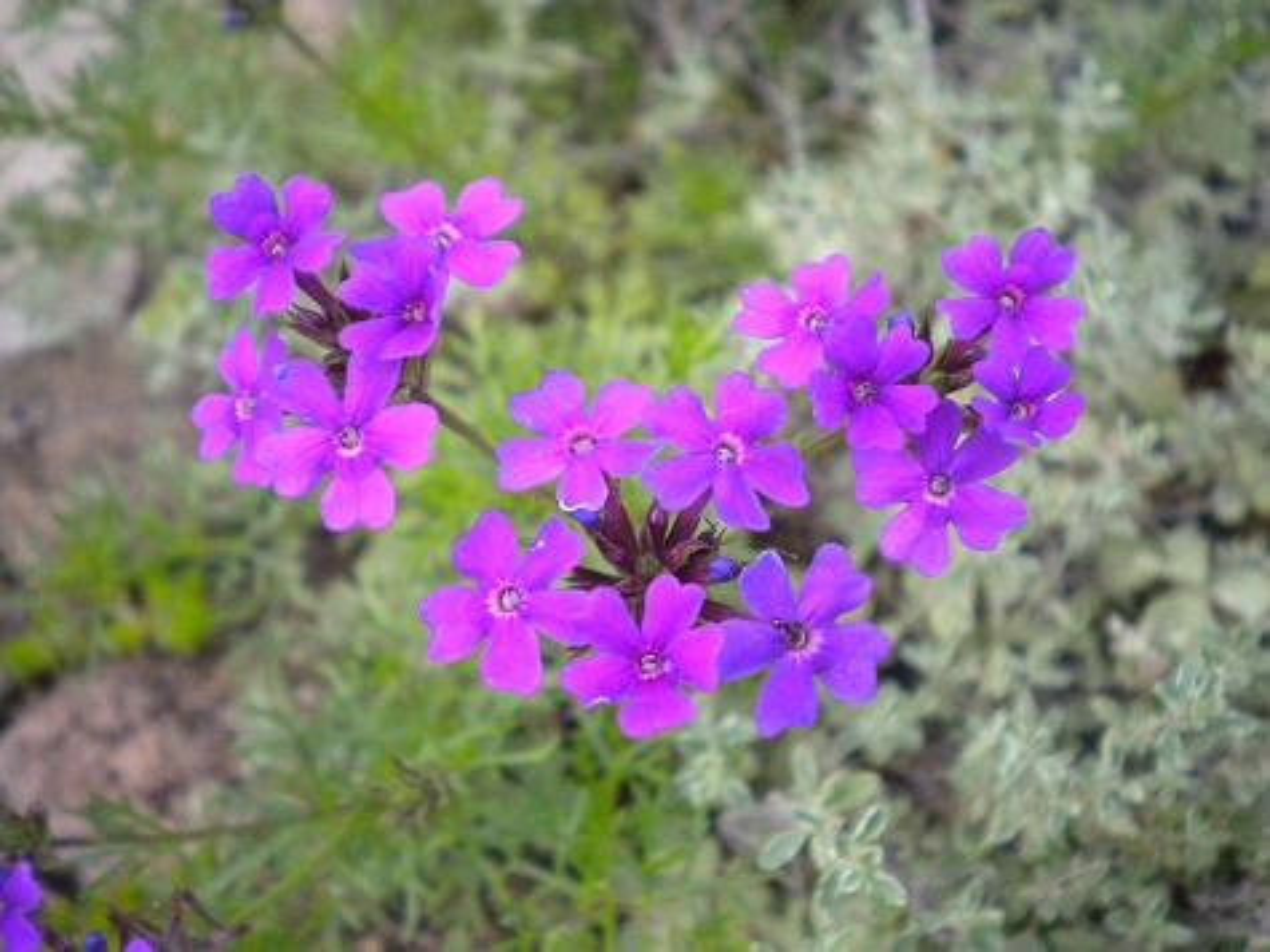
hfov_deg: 45.8
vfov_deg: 35.1
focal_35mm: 41
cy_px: 476
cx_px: 635
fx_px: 1504
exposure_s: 1/66.1
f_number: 3.5
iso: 673
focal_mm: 7.4
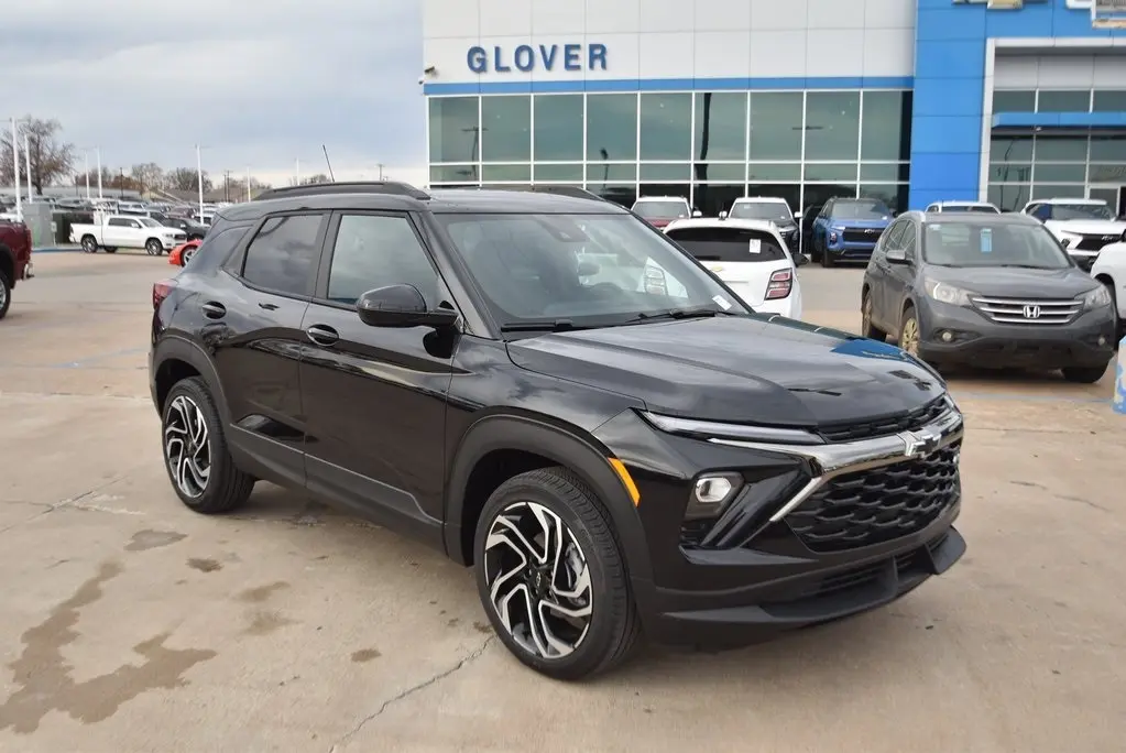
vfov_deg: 40.0
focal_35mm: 33
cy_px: 376
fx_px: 1033
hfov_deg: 57.2
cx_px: 563
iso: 100
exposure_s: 1/250
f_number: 4.5
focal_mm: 22
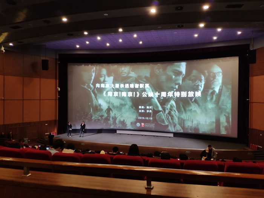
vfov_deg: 63.4
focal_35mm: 21
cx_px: 132
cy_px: 99
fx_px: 160
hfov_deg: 79.0
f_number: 1.8
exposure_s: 1/25
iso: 343
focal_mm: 4.22
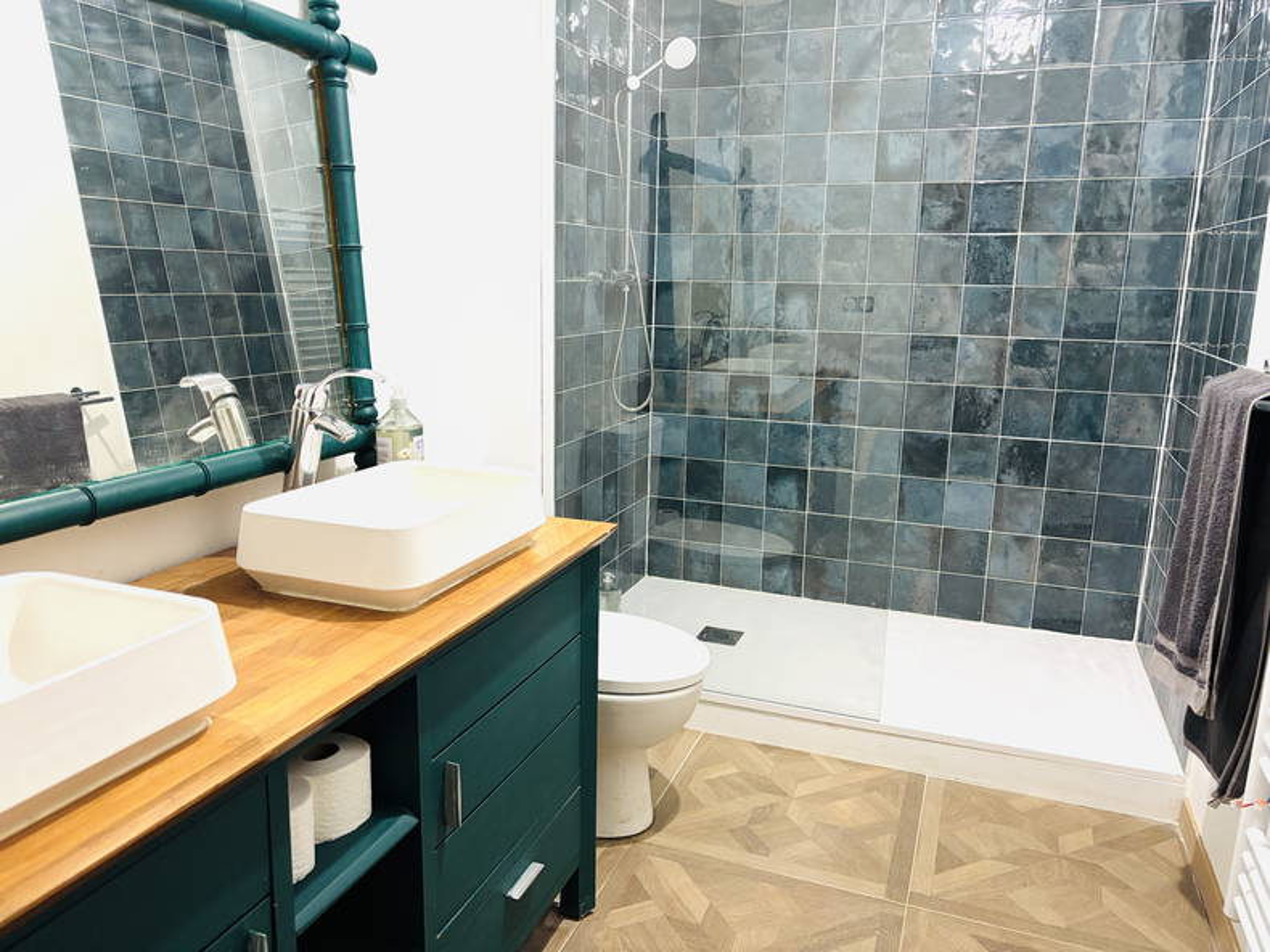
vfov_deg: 53.0
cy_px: 476
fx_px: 954
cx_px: 635
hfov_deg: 67.3
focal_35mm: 26
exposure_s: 1/50
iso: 320
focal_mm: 5.96
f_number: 1.6
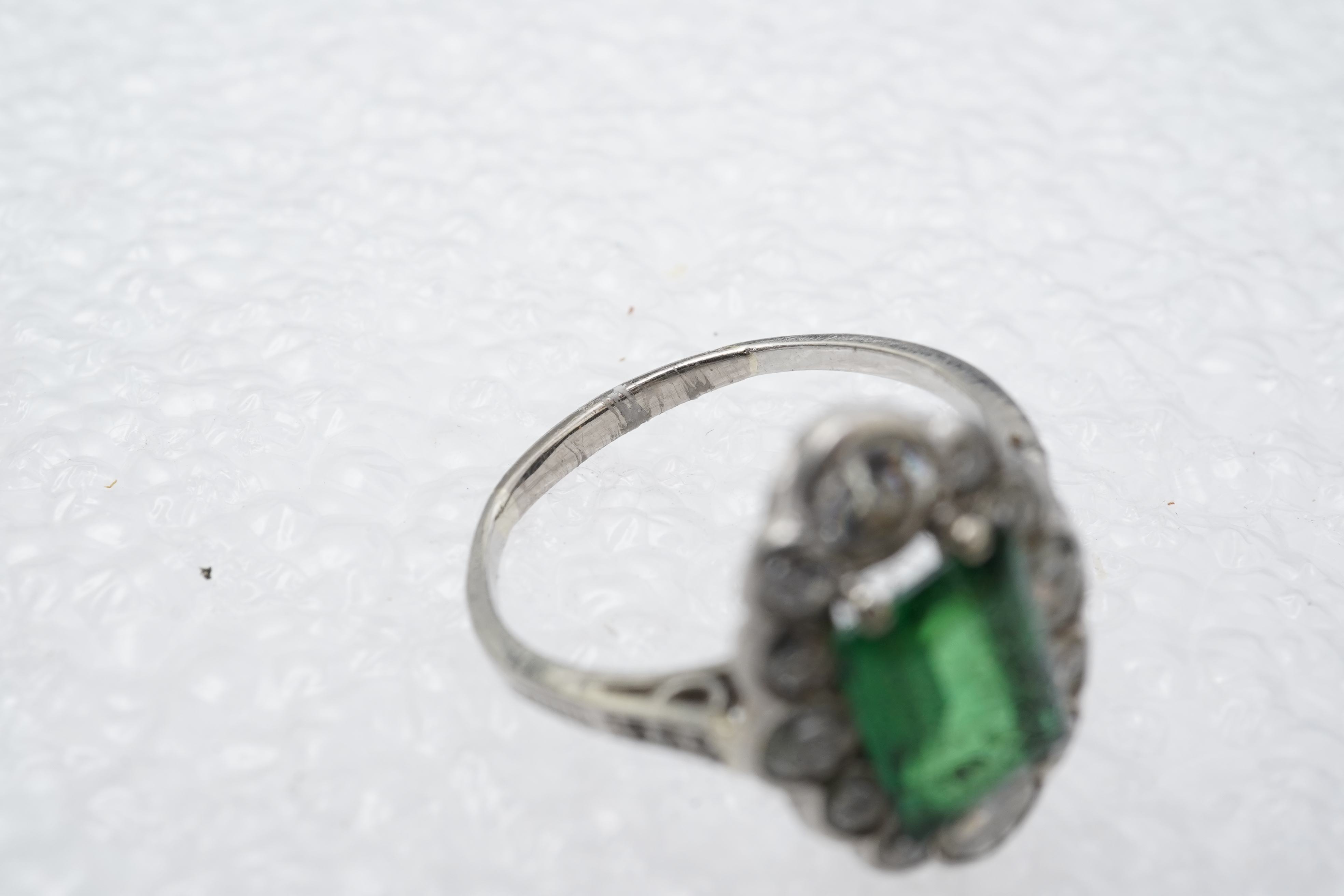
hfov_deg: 43.6
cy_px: 448
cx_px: 672
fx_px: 1680
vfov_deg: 29.9
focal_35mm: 45
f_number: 22
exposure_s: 1/125
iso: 640
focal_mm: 30
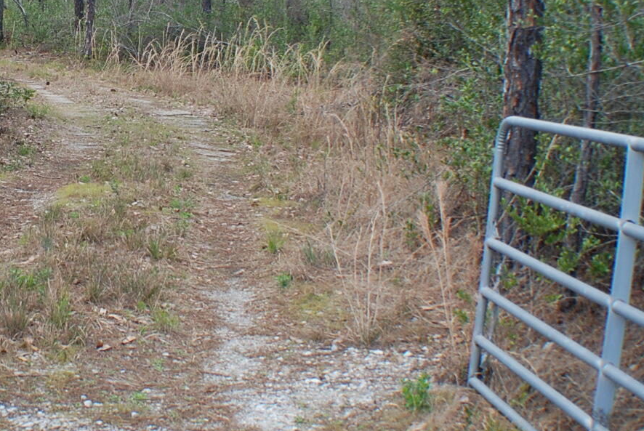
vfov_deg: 14.4
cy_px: 125
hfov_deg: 21.0
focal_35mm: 95
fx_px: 1703
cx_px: 86
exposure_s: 1/125
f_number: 5.6
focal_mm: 29
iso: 250
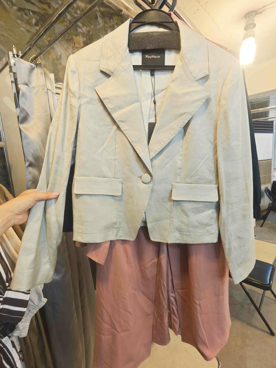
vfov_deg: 91.0
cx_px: 138
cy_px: 184
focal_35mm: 17
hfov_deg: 74.7
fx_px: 181
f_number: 1.8
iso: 100
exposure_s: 1/120
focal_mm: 2.03
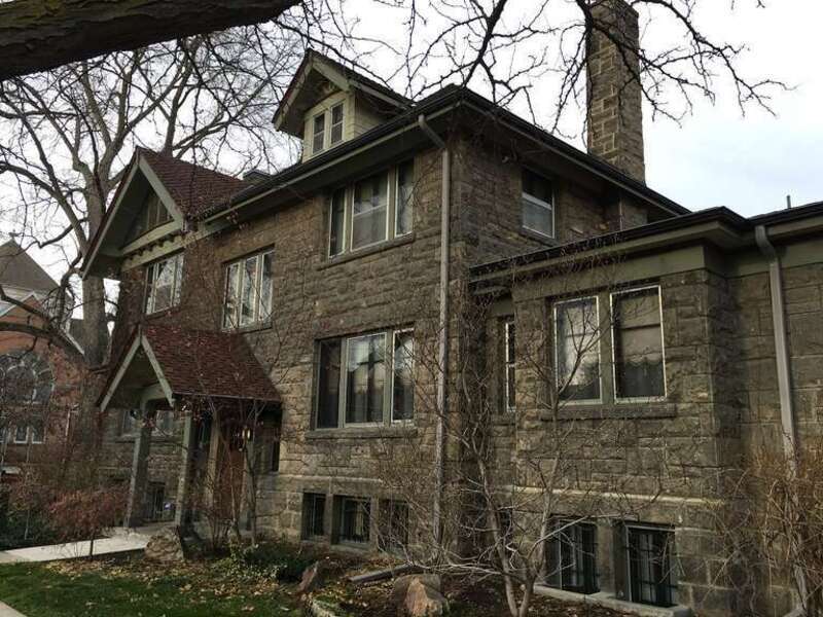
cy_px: 308
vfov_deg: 48.2
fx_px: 689
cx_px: 412
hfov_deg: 61.7
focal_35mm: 29
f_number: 2.2
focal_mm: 4.15
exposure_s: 1/180
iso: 25
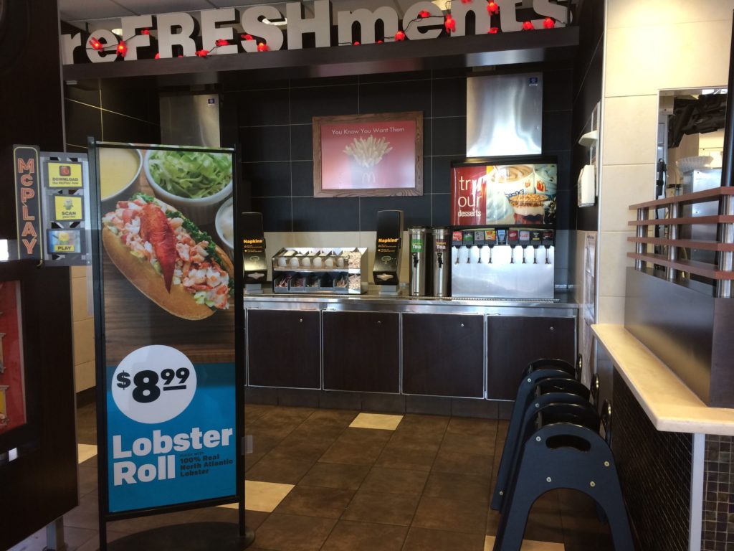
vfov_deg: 48.2
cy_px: 276
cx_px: 367
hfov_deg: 61.7
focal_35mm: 29
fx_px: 615
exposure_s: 1/30
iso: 64
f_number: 2.2
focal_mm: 4.15
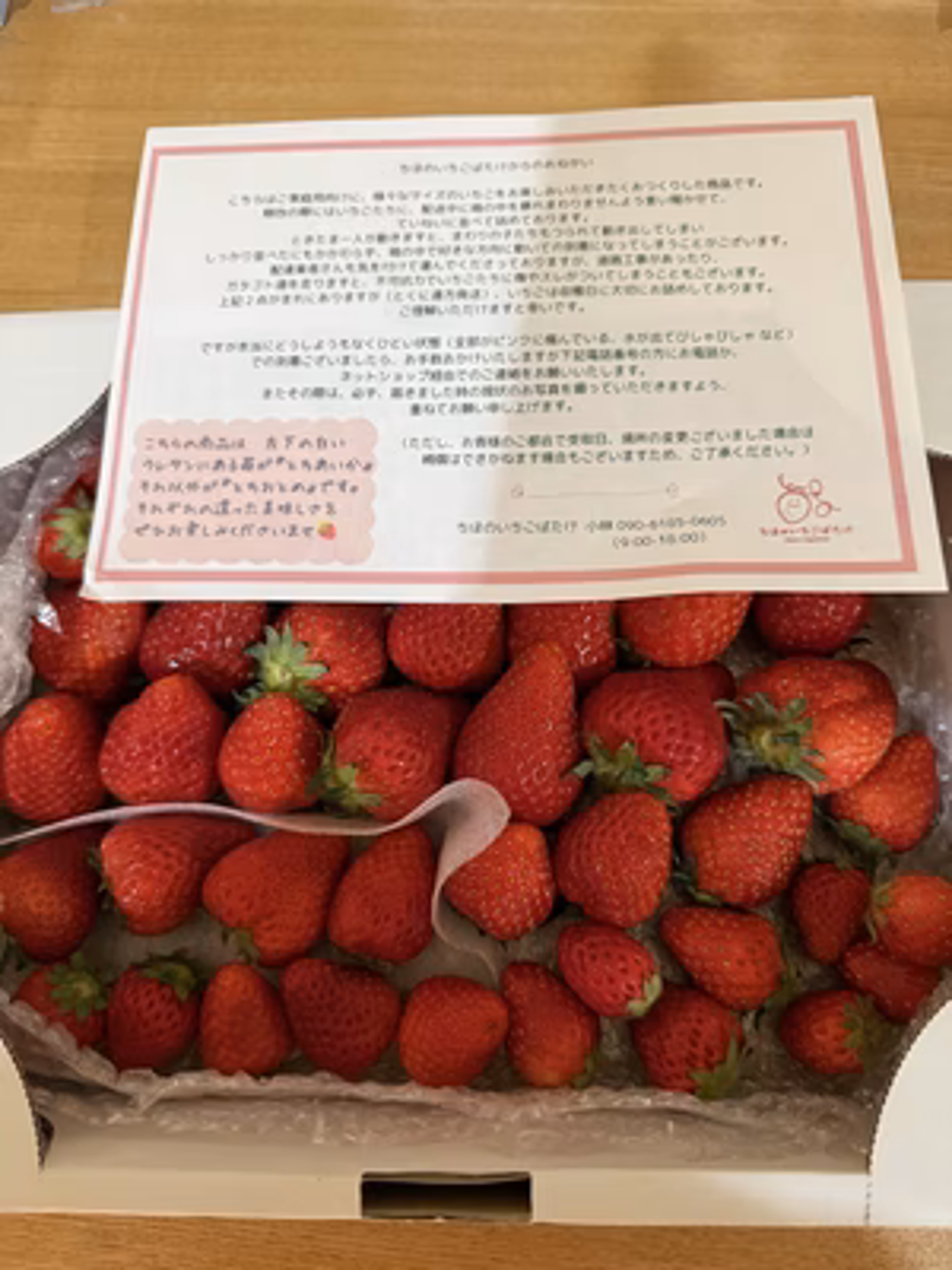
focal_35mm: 24
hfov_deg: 56.8
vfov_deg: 71.6
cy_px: 635
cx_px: 476
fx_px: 880
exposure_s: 1/60
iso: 400
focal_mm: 6.76
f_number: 1.78
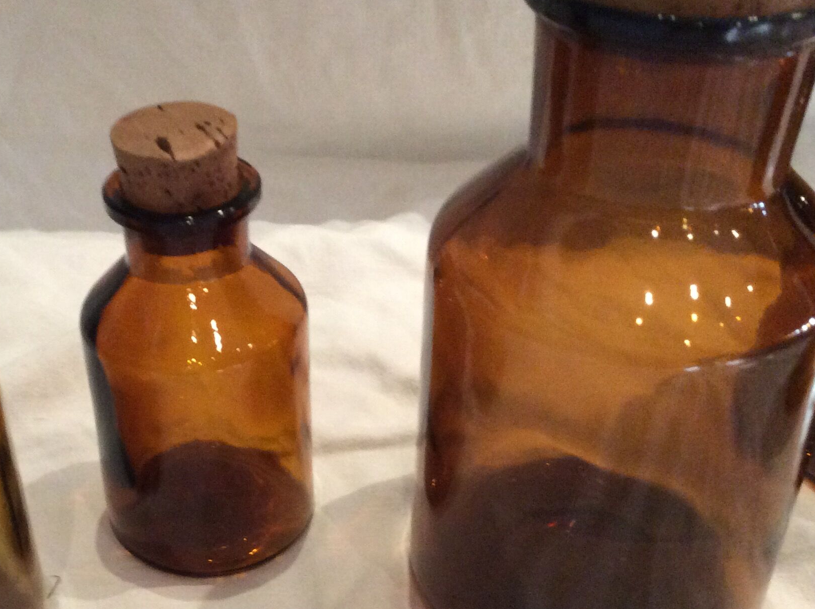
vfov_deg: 28.4
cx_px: 266
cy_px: 387
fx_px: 1199
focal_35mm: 51
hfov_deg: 37.1
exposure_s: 1/20
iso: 250
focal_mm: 3.3
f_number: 2.4
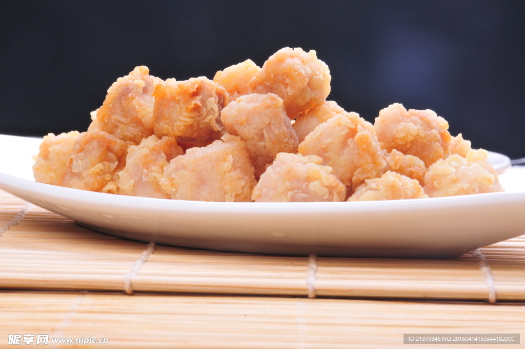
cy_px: 174
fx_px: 4369
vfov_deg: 4.6
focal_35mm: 300
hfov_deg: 6.9
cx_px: 262
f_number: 25
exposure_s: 1/125
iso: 200
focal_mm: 200
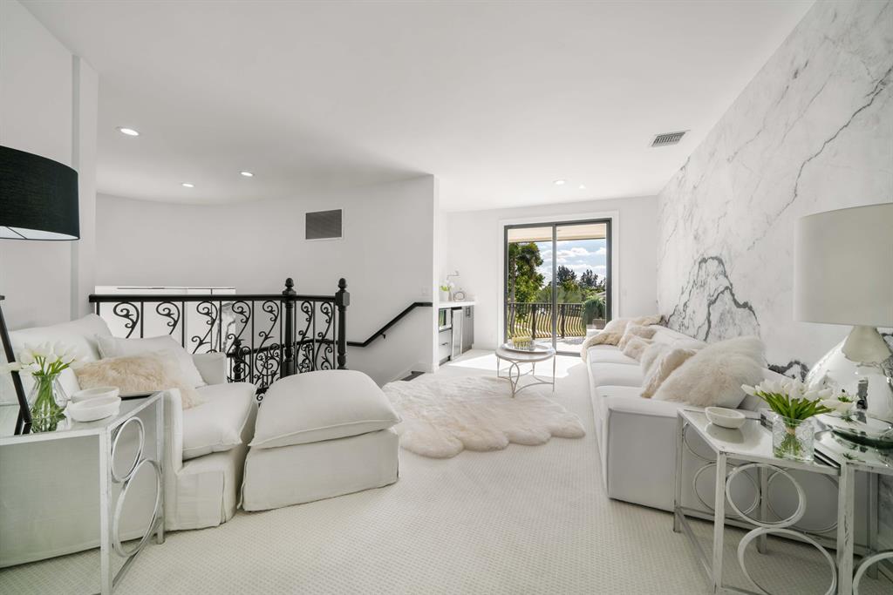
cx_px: 446
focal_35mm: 13
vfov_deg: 85.4
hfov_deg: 108.3
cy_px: 298
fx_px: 322
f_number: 11
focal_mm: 13
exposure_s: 1/6
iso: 100
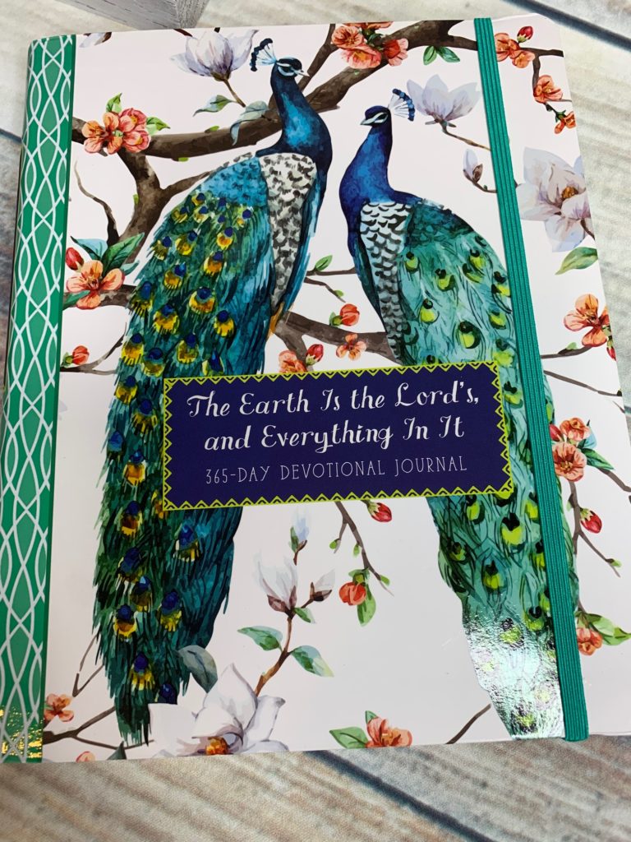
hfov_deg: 53.1
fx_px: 632
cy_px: 421
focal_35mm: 26
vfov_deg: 67.3
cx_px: 316
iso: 32
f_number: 1.8
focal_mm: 4.25
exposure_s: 1/120
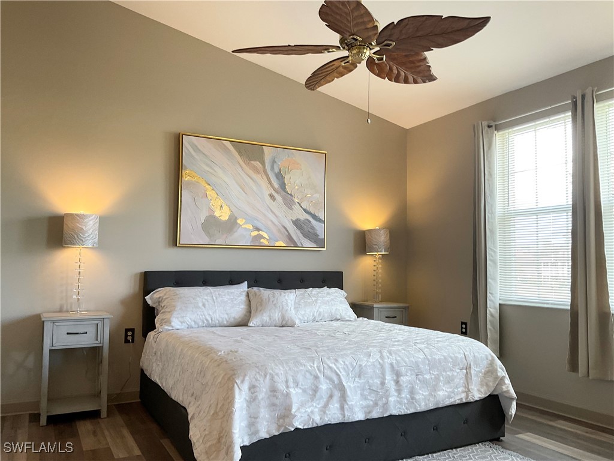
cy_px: 230
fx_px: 514
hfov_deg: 61.7
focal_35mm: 29
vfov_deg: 48.2
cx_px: 307
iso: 50
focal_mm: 3
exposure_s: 1/60
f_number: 1.8
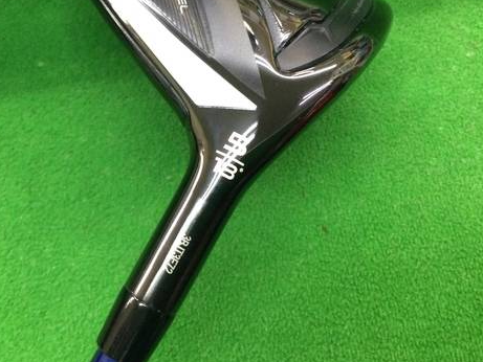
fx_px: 600
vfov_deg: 33.6
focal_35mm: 43
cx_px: 190
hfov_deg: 43.6
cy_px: 175
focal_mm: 3.3
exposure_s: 1/30
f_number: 2.4
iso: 160
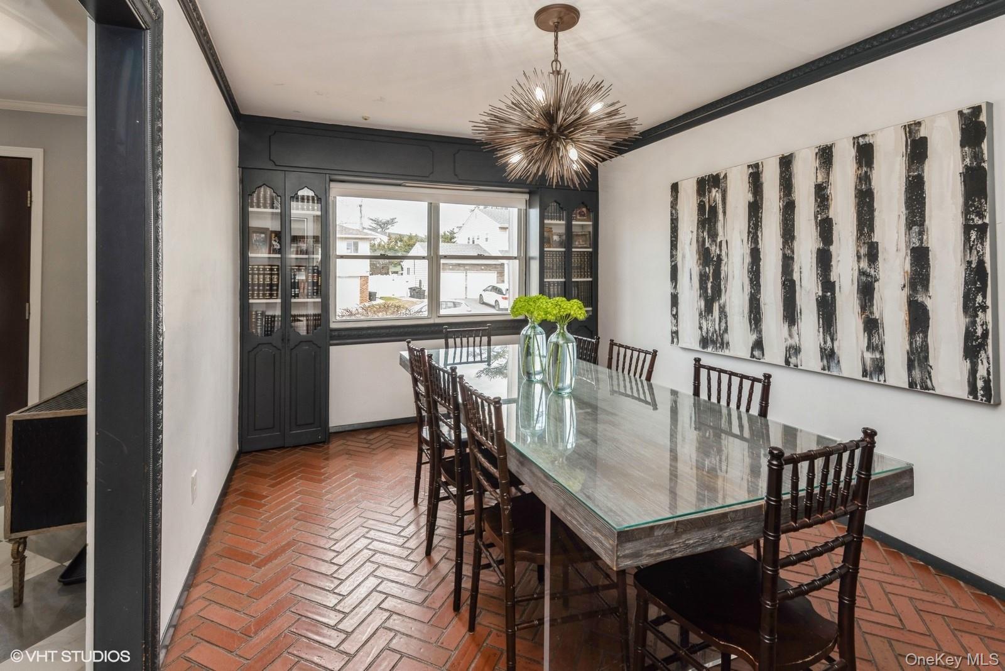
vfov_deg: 73.8
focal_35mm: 16
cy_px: 336
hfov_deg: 96.7
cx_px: 502
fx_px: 447
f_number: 9
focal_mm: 16
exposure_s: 1/25
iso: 200
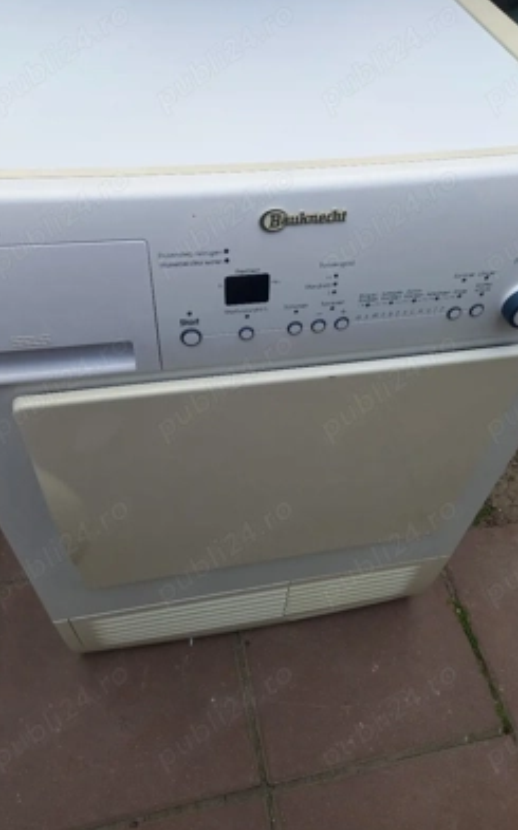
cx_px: 266
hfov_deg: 45.9
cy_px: 412
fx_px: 611
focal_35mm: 27
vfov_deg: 68.4
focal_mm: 4.6
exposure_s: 1/286
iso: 25
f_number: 2
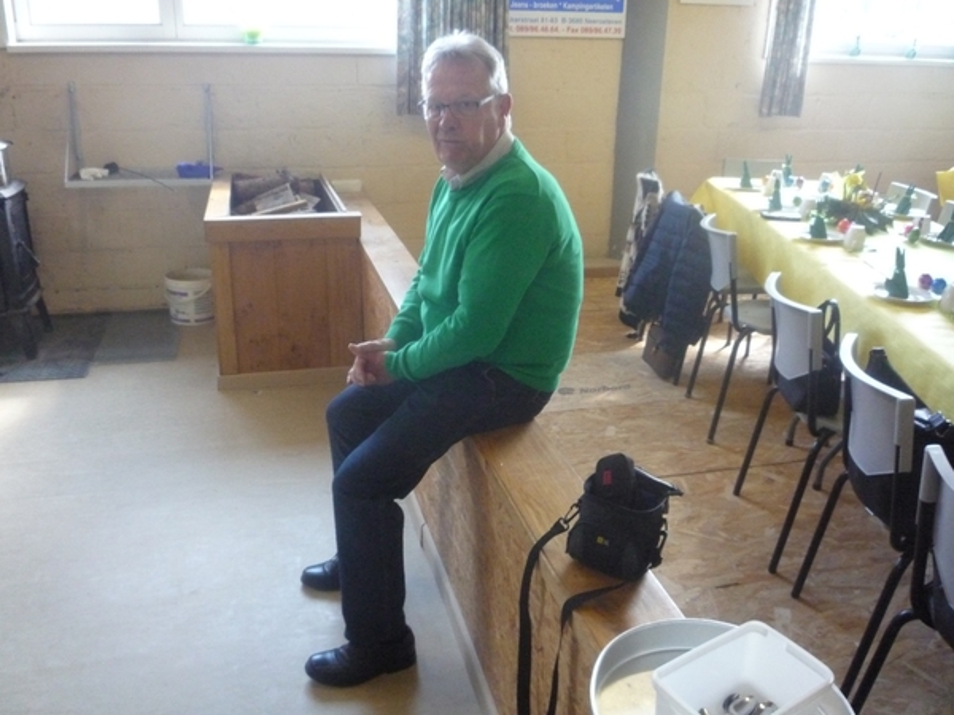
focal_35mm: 30
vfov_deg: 46.8
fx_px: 827
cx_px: 477
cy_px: 358
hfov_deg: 60.0
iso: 640
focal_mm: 5.2
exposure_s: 1/60
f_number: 3.3
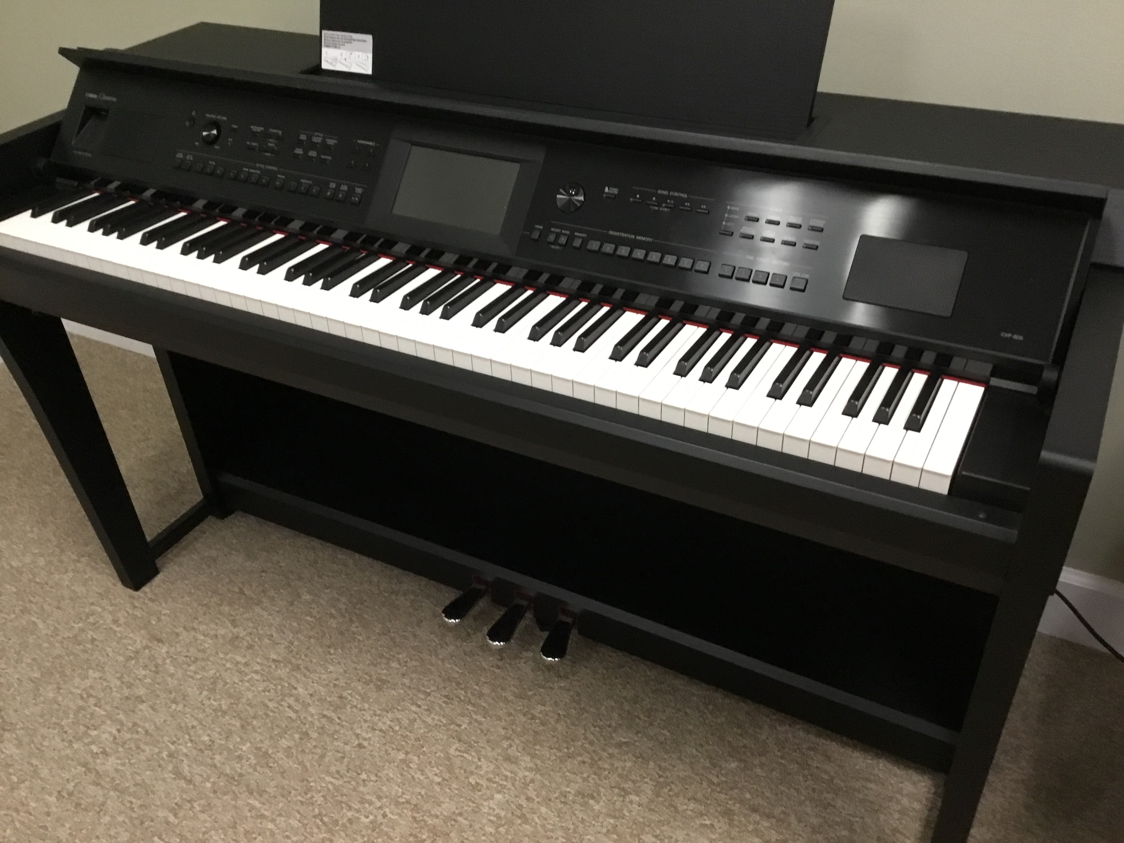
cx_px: 562
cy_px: 422
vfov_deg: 45.4
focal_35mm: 31
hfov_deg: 58.4
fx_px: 1007
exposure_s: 1/20
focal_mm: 3.3
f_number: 2.4
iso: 200
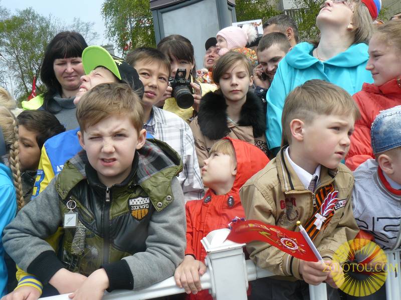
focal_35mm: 36
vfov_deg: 39.7
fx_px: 417
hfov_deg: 51.4
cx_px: 200
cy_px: 150
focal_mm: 6
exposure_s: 1/250
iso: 100
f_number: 5.6
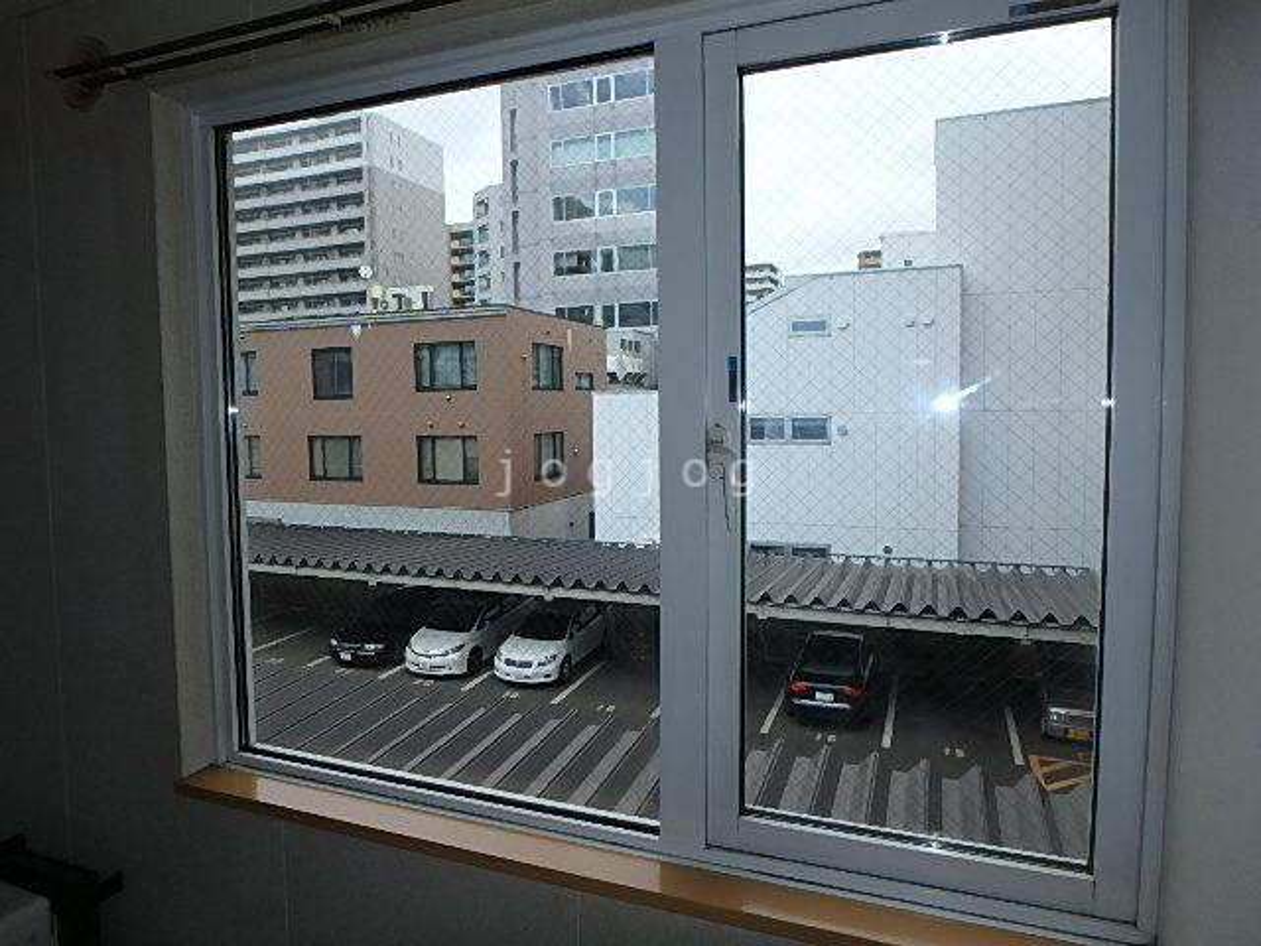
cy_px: 473
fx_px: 765
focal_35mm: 21
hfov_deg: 79.0
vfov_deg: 63.4
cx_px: 630
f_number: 3.5
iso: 125
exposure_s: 1/640
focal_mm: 3.7
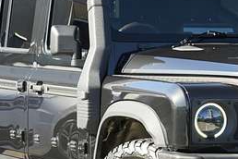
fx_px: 1507
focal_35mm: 228
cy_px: 112
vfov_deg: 6.0
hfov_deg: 9.0
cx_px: 202
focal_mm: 98
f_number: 7.1
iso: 1000
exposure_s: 1/400
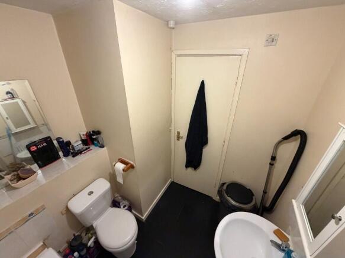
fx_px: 140
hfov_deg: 102.1
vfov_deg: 85.7
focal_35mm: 14
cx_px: 172
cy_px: 129
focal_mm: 2.22
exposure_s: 1/50
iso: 500
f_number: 2.2
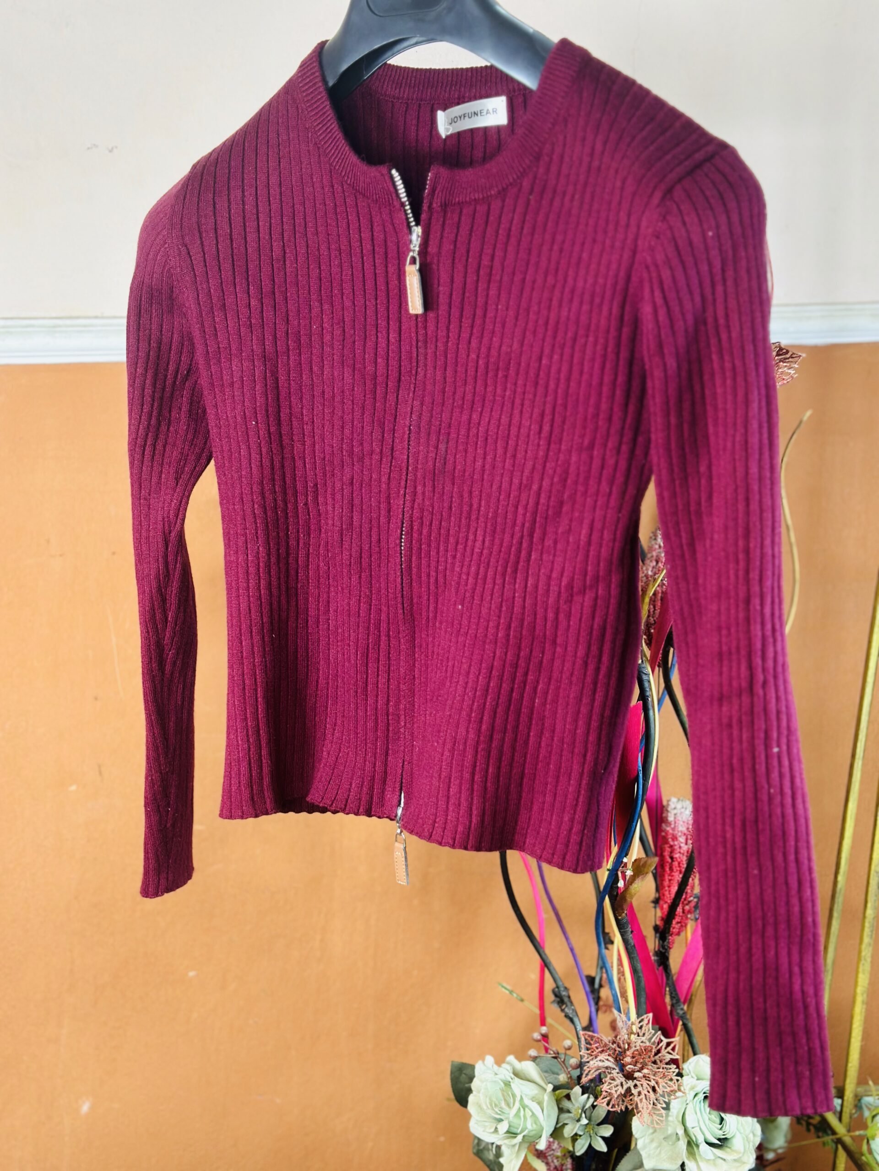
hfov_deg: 30.3
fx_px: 1625
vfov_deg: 39.7
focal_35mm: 48
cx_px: 440
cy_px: 586
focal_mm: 6.86
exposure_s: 1/50
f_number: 1.78
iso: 80
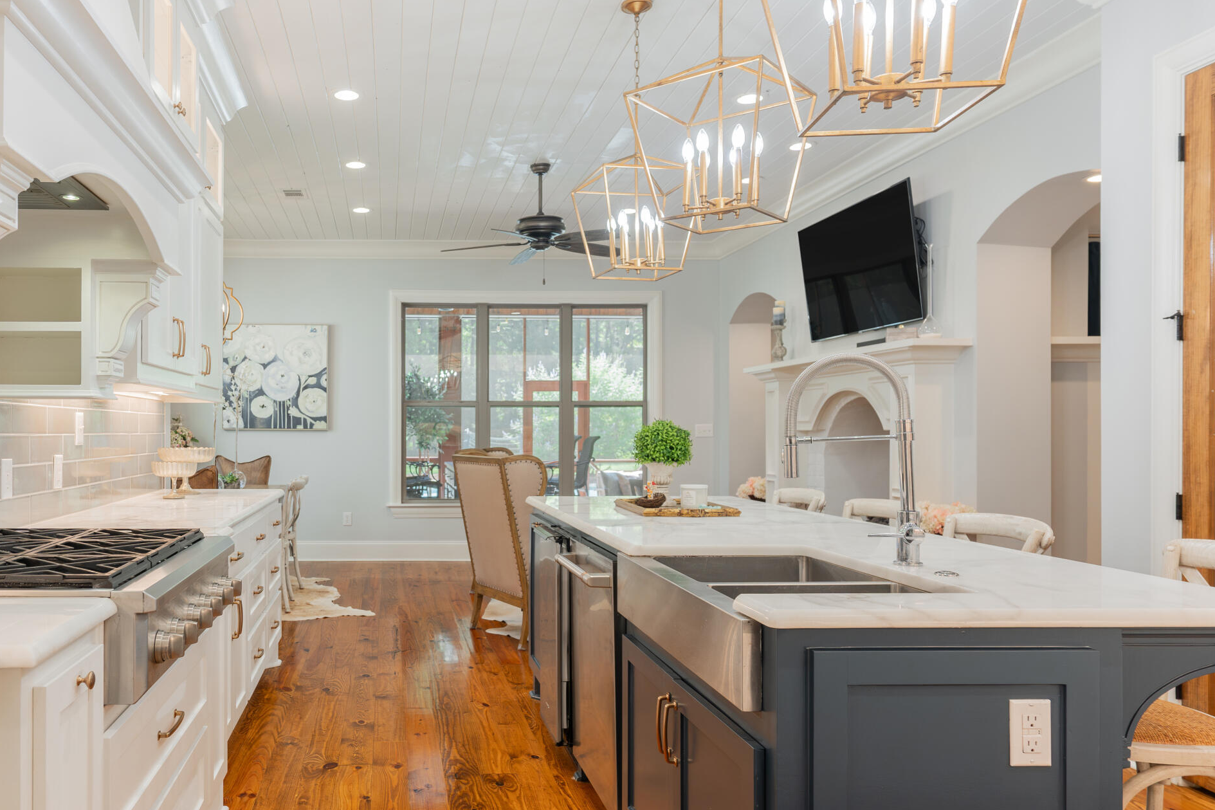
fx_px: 911
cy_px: 404
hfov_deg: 65.6
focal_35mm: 27
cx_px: 406
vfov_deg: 47.9
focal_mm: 17
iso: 250
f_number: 4.5
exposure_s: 1/20
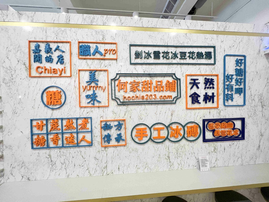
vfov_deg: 89.9
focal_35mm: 13
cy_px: 101
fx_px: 101
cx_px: 134
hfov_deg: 106.2
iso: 250
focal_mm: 1.57
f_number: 1.8
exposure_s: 1/120
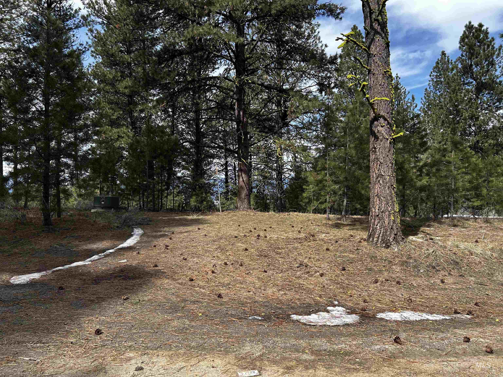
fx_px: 378
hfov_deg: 67.3
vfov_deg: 53.1
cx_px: 252
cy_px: 188
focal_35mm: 26
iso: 50
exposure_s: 1/1698
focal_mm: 5.7
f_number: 1.5
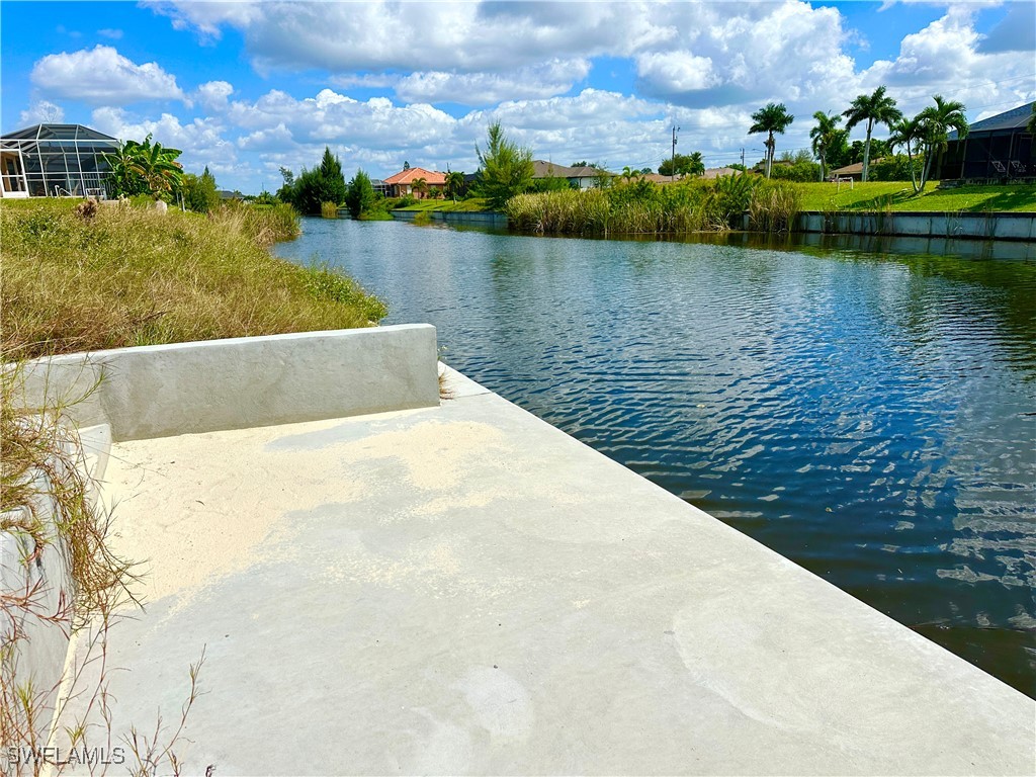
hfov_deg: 71.6
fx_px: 718
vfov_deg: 56.8
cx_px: 518
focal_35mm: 24
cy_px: 388
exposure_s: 1/13699
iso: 80
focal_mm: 6.86
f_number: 1.78
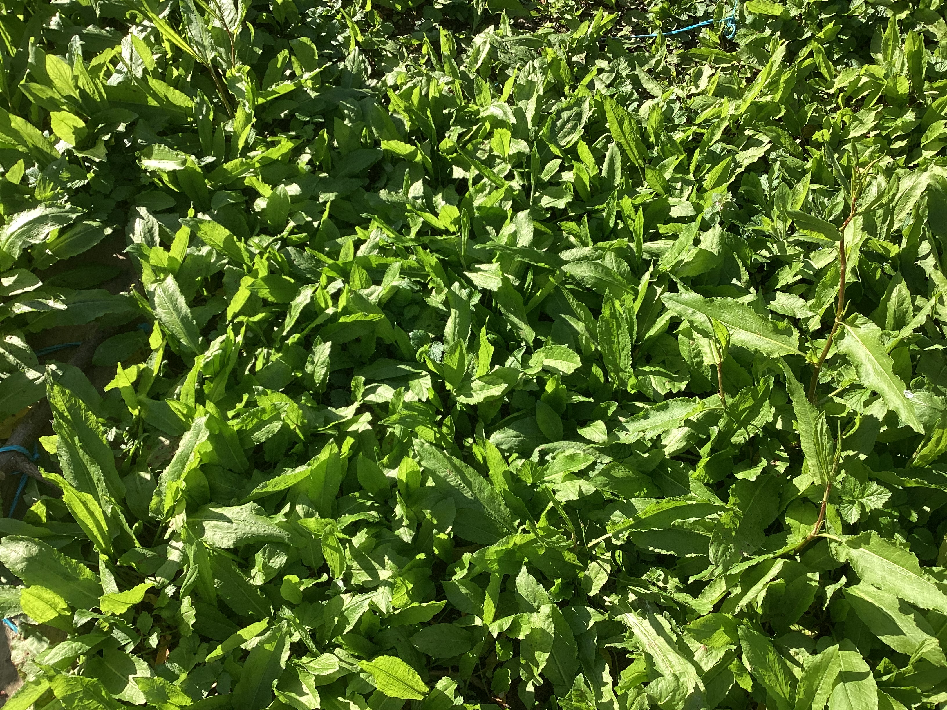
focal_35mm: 31
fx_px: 848
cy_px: 355
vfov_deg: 45.4
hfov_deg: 58.4
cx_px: 474
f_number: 2.4
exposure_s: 1/452
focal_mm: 3.3
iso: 25
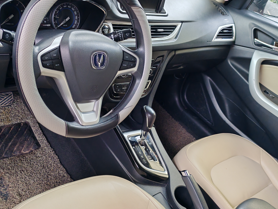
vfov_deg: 37.7
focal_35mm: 38
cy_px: 92
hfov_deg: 48.4
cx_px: 102
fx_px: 305
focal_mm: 5.52
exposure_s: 1/100
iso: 64
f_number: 1.95
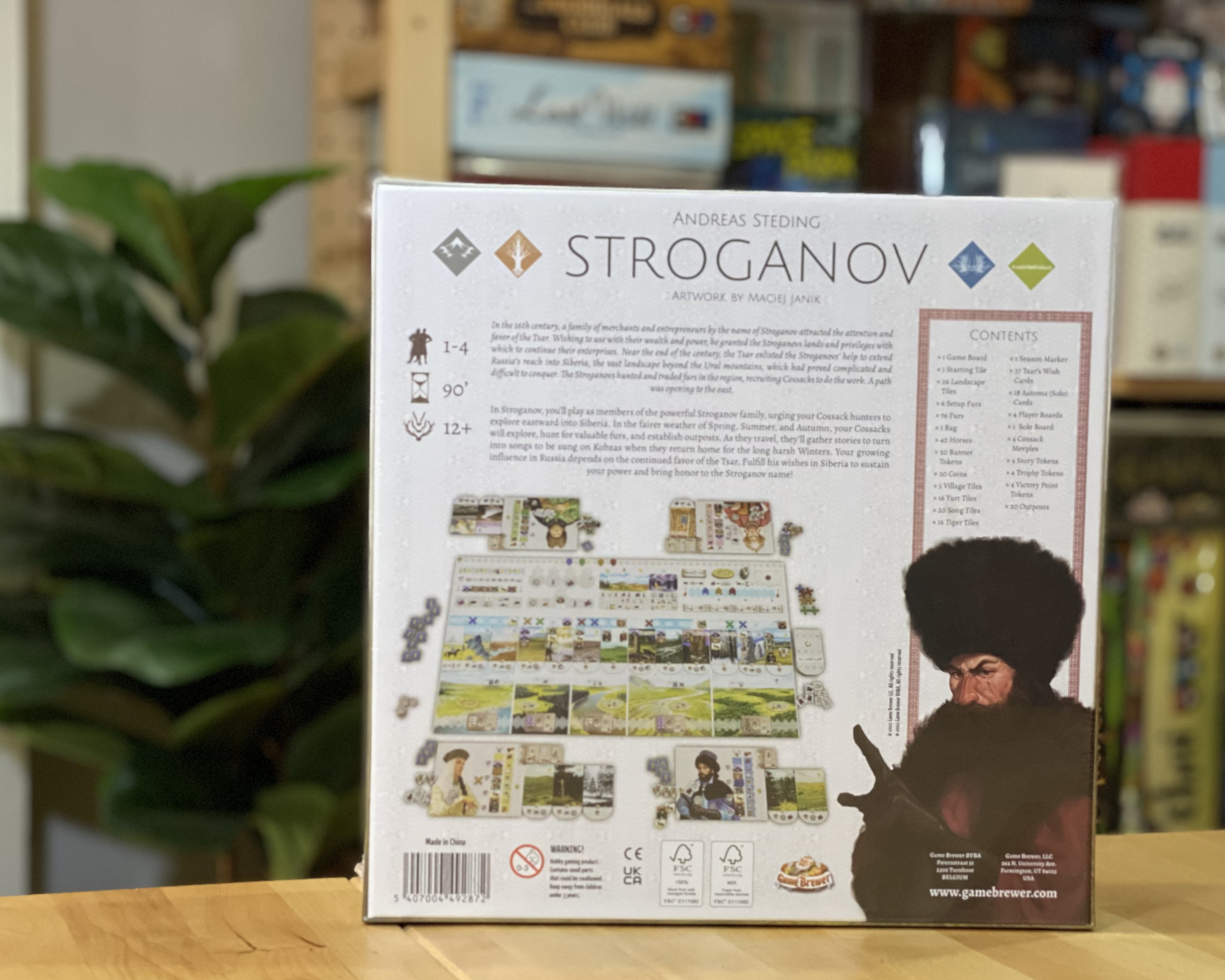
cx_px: 680
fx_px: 2357
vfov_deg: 23.5
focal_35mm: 65
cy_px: 580
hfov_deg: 29.1
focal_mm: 6
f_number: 2
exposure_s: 1/67
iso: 250
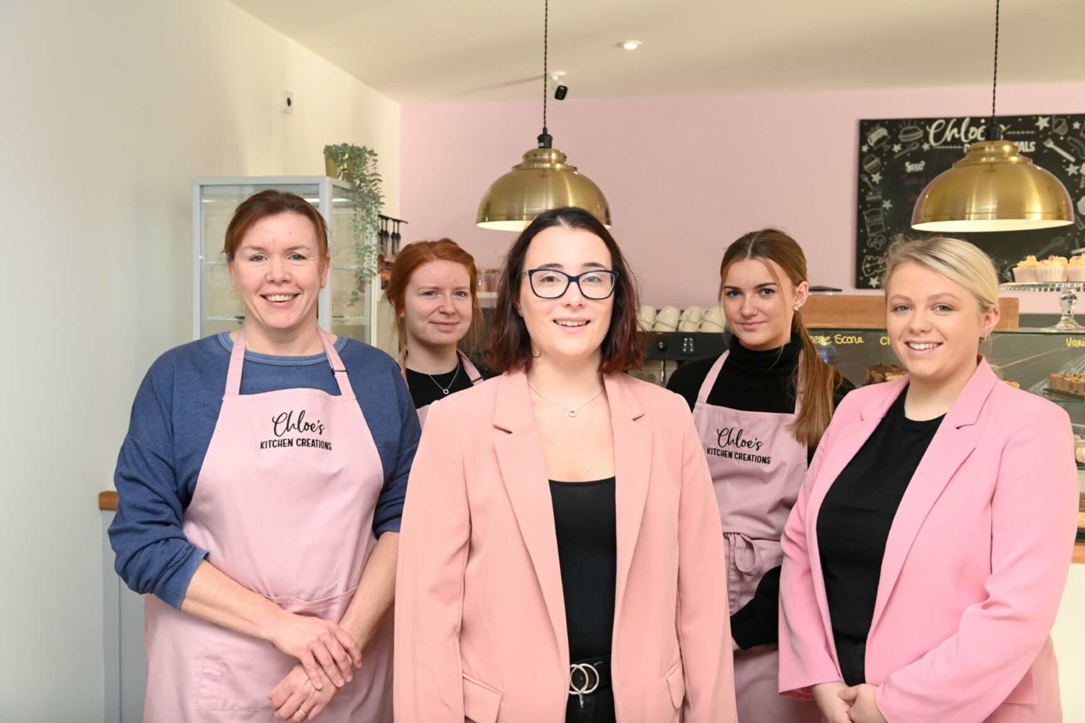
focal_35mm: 34
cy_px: 362
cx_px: 542
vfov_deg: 38.9
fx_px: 1025
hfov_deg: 55.8
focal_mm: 34
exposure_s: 1/60
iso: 500
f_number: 6.3
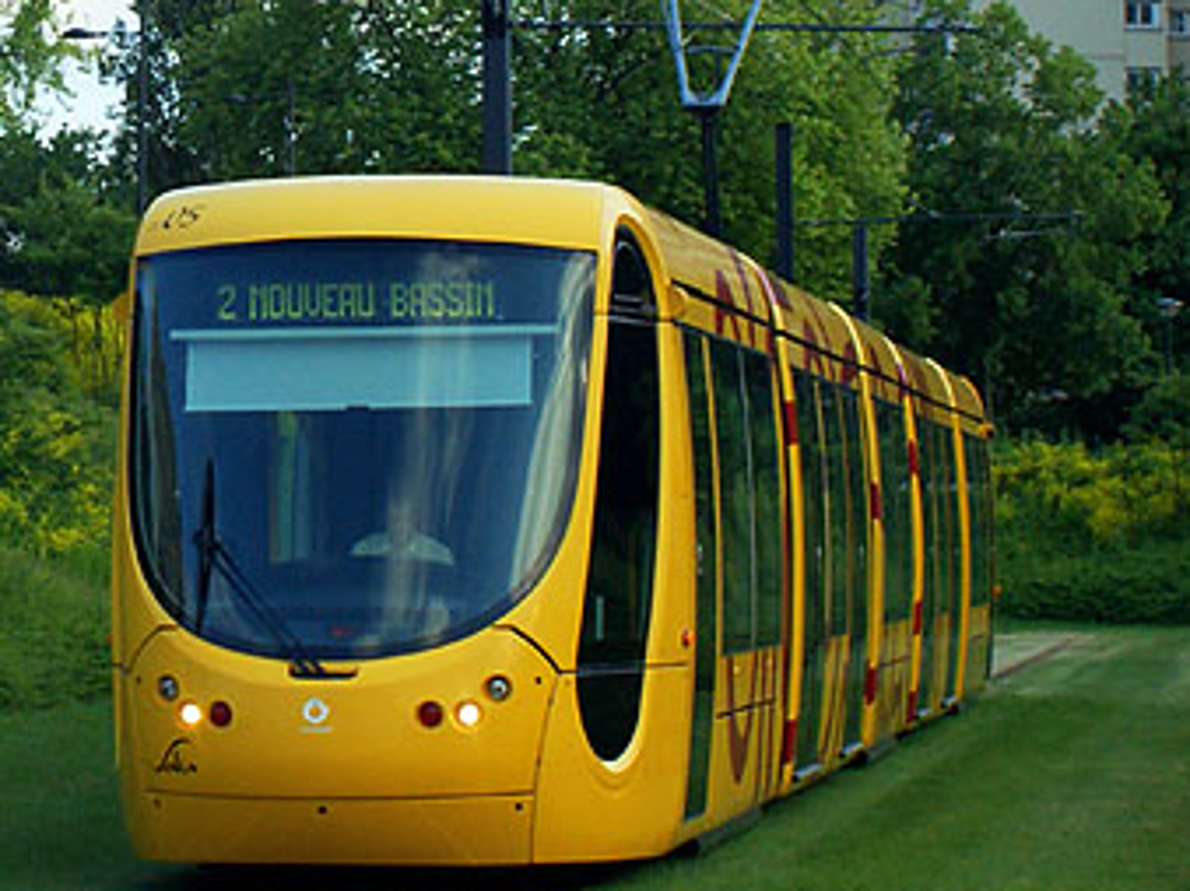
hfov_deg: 12.8
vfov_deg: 9.7
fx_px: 5239
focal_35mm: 152
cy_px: 63
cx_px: 84
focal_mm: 35
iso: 400
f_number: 10
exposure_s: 1/80
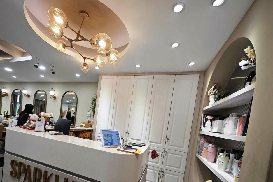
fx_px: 121
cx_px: 118
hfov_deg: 96.2
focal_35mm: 16
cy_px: 127
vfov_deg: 70.6
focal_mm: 2.03
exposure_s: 1/120
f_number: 1.8
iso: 64
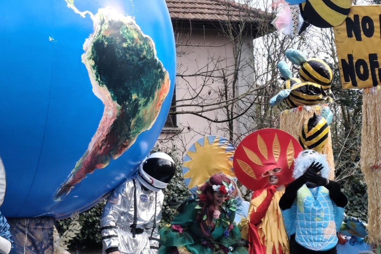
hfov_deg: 16.4
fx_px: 1323
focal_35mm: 125
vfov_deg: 11.0
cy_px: 164
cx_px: 180
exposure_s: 1/896
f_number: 1.65
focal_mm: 6.19
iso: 250
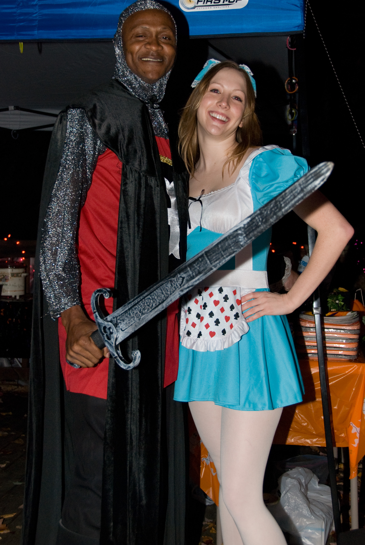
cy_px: 272
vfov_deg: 41.1
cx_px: 182
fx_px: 728
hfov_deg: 28.2
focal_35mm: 48
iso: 200
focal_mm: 32
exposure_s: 1/60
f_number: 4.2
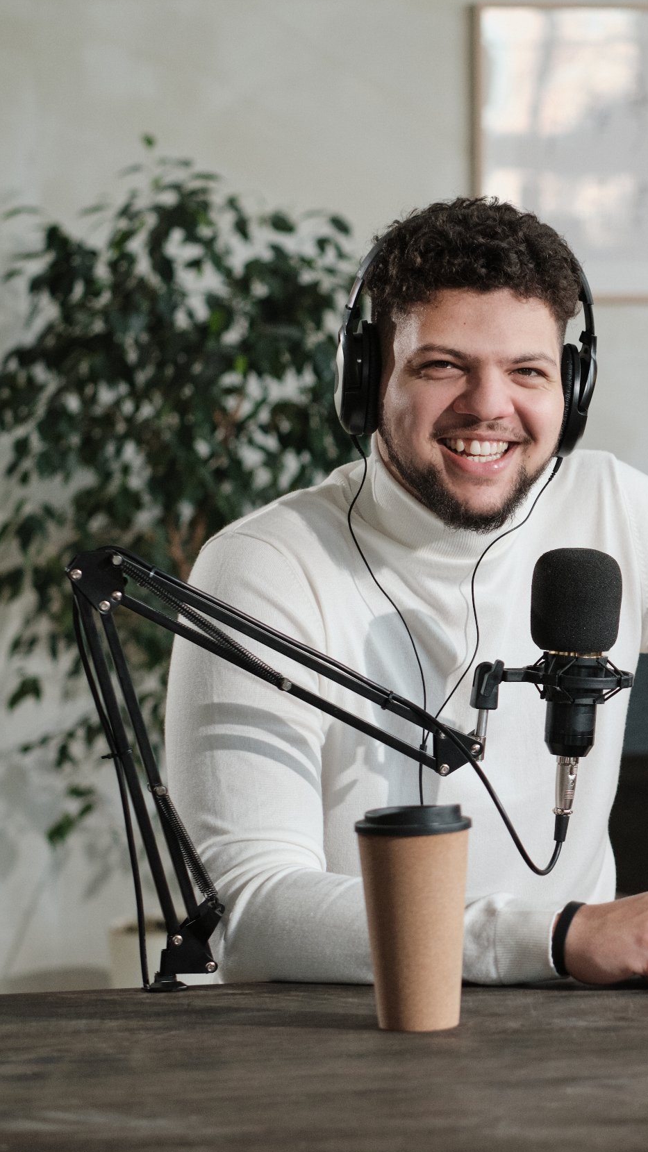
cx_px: 826
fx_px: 4063
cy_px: 574
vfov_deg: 16.1
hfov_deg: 9.0
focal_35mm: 133
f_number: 2.8
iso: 800
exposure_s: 1/250
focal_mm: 56
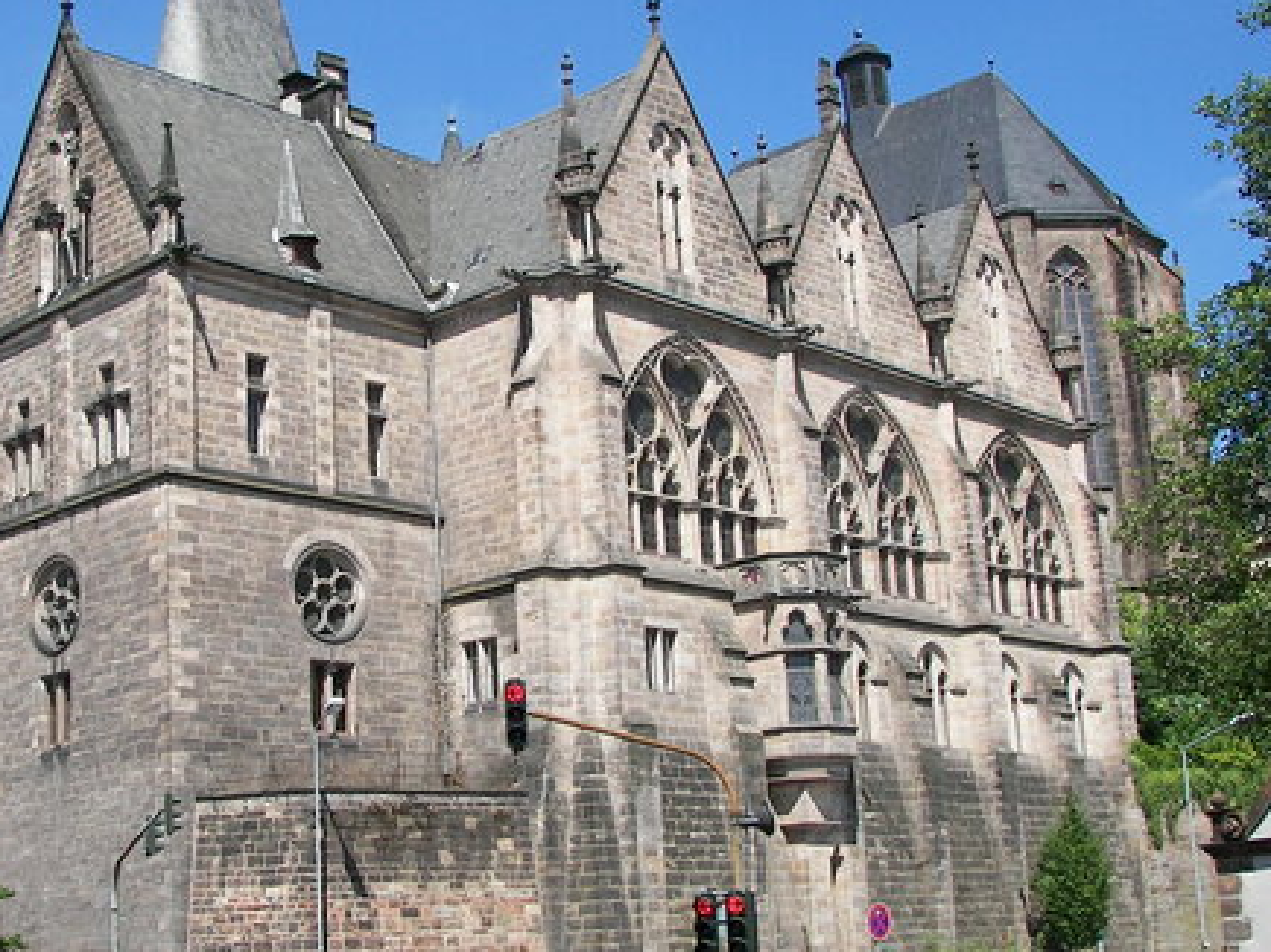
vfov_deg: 27.5
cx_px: 441
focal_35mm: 53
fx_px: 1945
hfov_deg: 35.9
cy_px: 511
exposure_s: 1/640
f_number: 2.8
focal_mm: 6
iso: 50
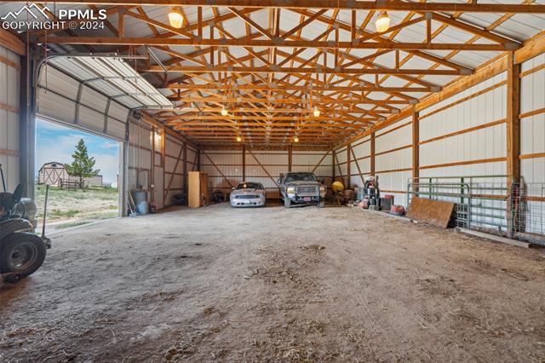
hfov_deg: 96.8
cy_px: 182
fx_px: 242
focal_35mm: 16
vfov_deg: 73.7
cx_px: 272
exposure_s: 1/10
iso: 250
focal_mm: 16
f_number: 7.1
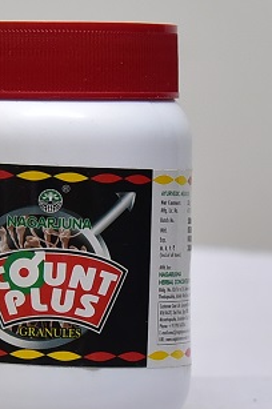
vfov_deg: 22.8
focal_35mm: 89
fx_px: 1011
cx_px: 47
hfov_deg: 15.2
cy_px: 262
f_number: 4.5
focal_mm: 52
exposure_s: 1/125
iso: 1600
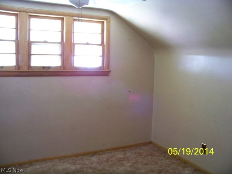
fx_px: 221
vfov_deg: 42.9
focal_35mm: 33
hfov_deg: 55.4
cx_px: 116
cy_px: 87
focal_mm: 5.85
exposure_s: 1/6
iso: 400
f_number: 2.8
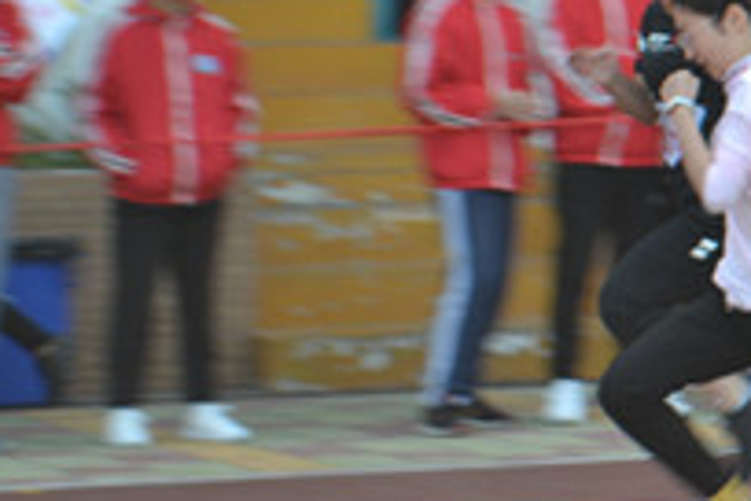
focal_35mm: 242
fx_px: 5058
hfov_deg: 8.4
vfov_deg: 5.7
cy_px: 79
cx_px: 998
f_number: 5.6
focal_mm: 55
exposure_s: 1/125
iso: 160
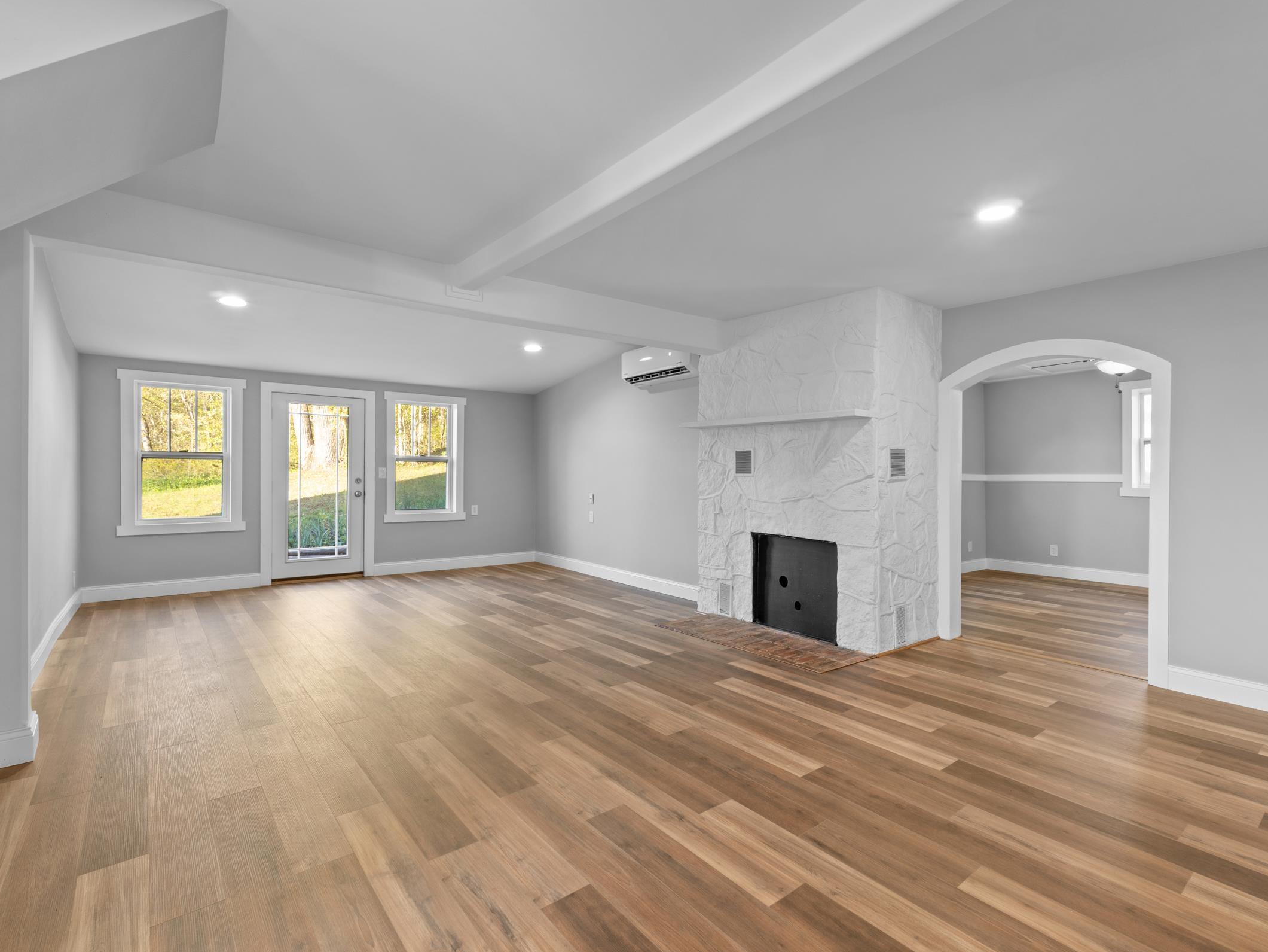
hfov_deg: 90.8
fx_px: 623
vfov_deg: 74.7
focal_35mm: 17
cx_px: 690
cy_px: 468
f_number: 9
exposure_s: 1
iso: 200
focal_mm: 10
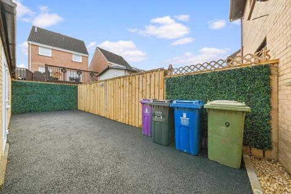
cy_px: 97
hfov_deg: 112.6
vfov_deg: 90.0
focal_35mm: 12
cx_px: 146
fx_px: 97
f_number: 22
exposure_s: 1/10
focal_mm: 12
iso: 800
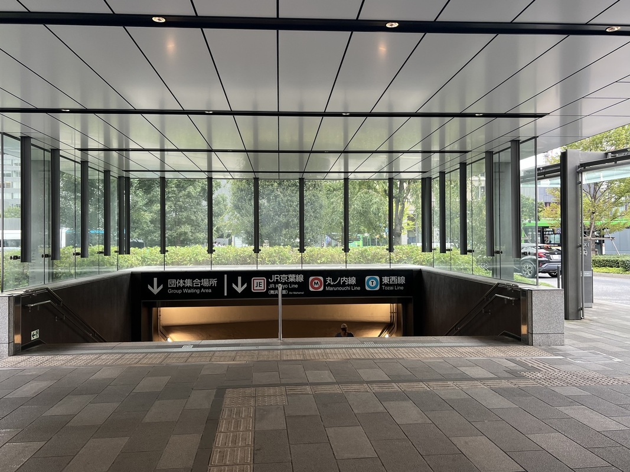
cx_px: 315
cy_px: 236
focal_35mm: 26
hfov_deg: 67.3
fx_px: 473
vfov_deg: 53.1
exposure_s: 1/121
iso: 64
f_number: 1.5
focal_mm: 5.7
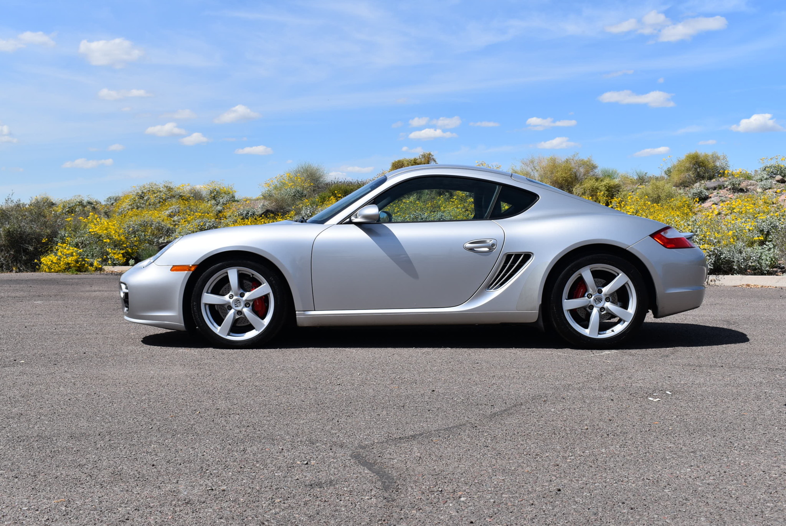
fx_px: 918
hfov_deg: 46.4
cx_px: 393
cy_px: 263
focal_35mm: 42
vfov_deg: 31.9
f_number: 10
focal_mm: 28
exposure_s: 1/400
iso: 100
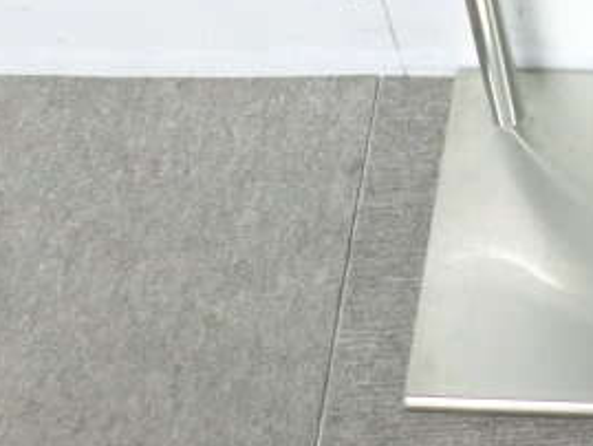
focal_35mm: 76
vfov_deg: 19.2
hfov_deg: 24.0
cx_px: 657
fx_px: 1303
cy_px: 99
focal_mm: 5.8
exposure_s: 1/40
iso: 800
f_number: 3.5
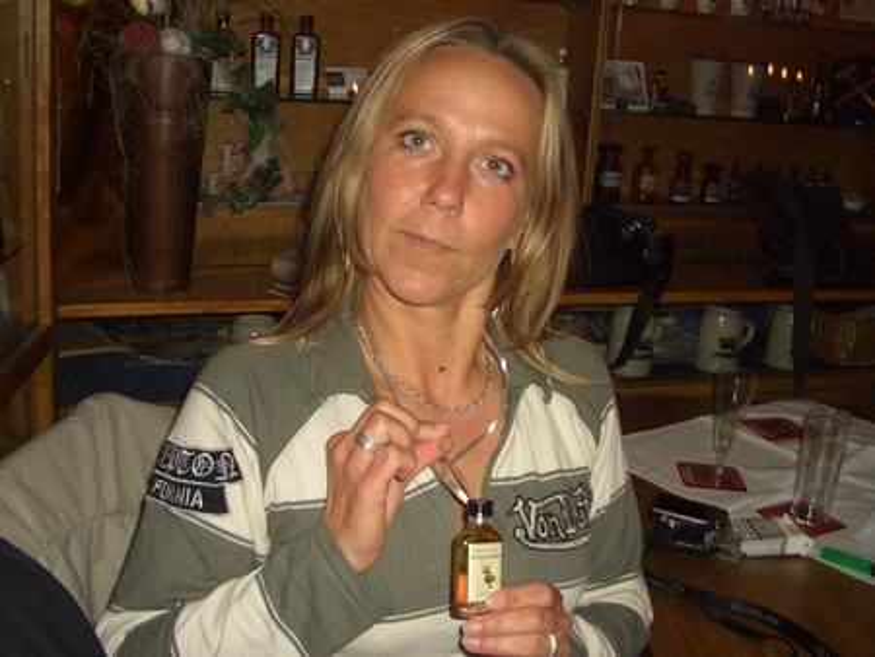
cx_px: 438
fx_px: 1037
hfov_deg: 45.8
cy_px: 328
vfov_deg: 35.2
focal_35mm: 41
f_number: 2.8
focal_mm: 6.8
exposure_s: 1/60
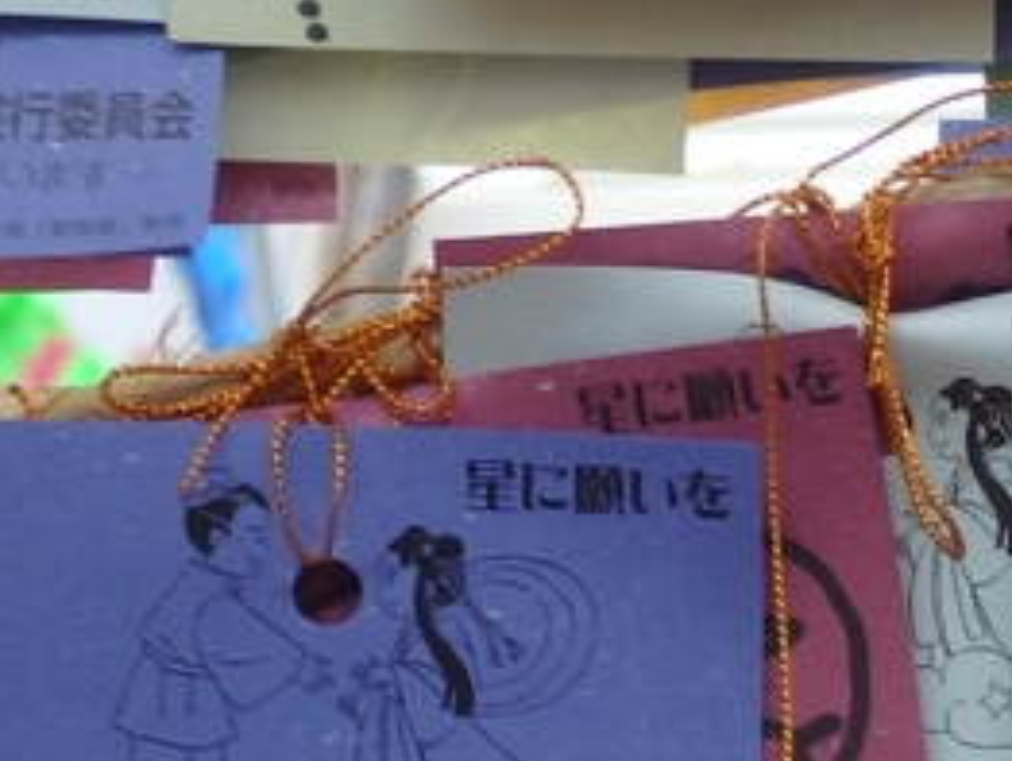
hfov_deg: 4.7
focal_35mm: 414
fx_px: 12114
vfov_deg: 3.6
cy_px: 1348
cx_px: 1970
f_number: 5
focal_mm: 19
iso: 125
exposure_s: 1/100
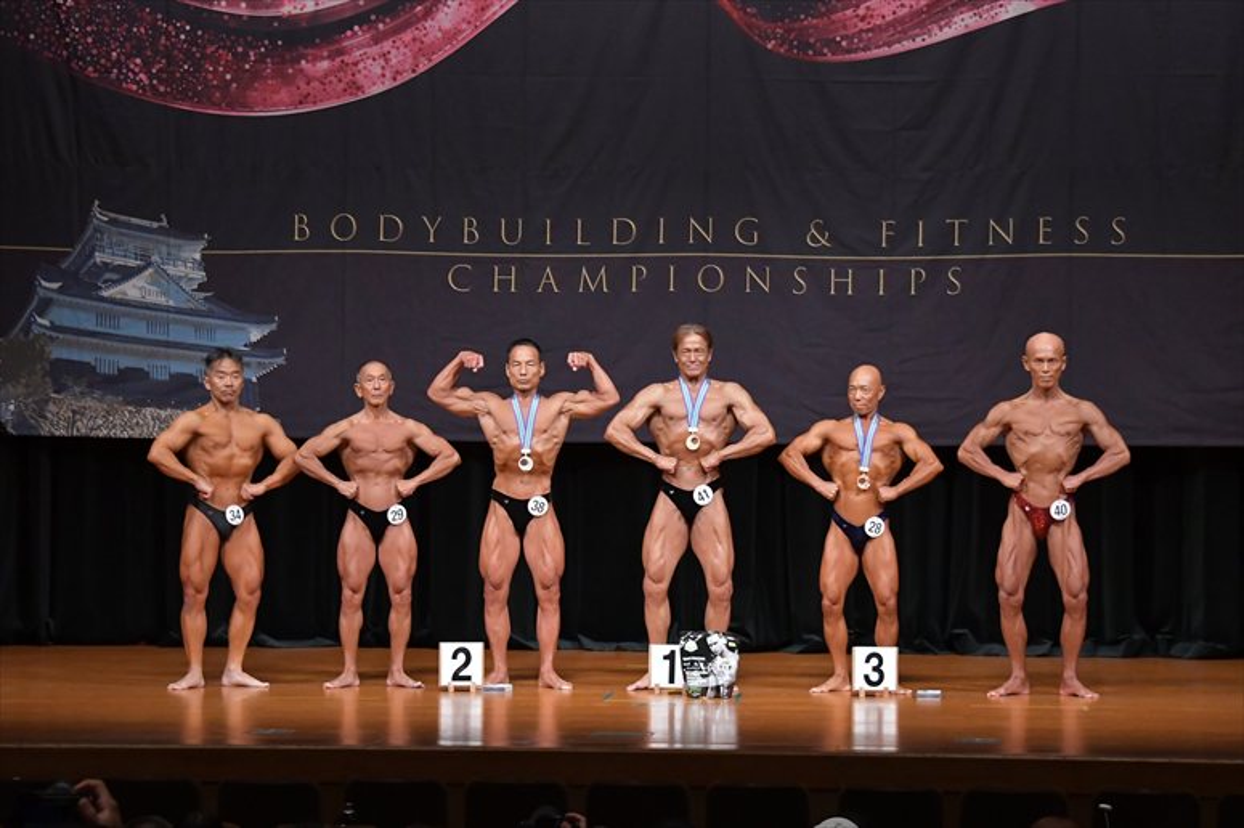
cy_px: 414
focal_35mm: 138
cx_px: 622
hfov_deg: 14.9
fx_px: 4766
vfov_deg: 9.9
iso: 4000
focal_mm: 92
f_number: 5.6
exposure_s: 1/400
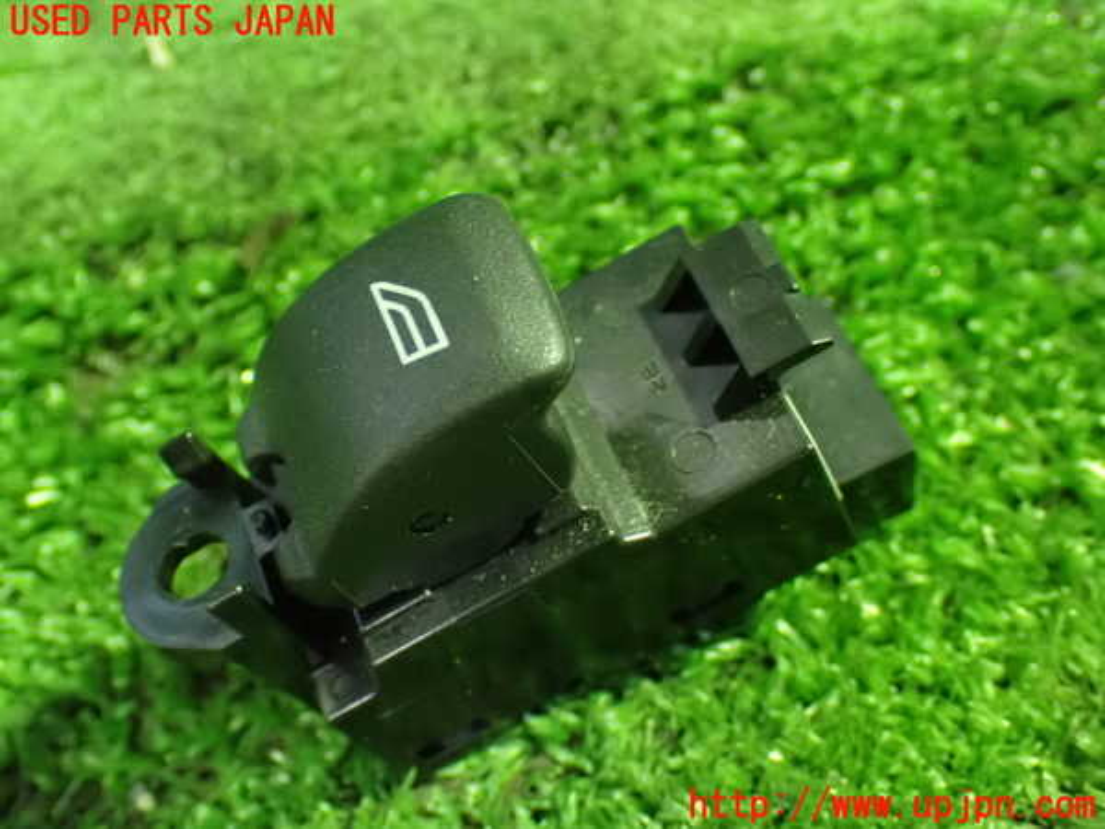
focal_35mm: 50
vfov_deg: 29.1
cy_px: 414
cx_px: 552
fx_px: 1596
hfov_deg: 38.2
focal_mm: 9.01
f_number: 3.2
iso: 1600
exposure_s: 1/15
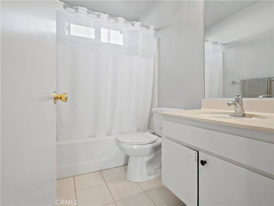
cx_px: 137
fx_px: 142
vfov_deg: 71.6
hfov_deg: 87.8
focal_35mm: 18
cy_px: 103
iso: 200
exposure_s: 1/3
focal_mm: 9
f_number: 8
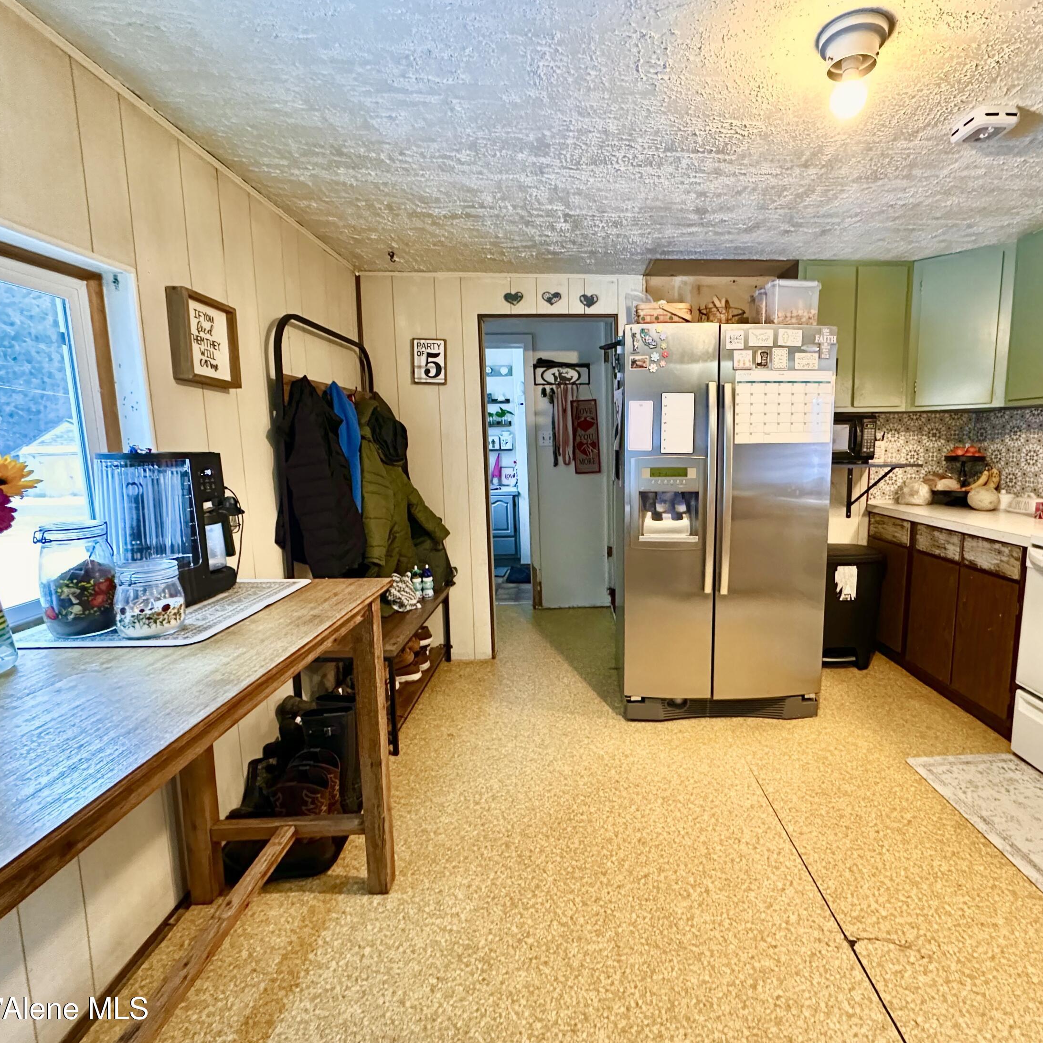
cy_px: 521
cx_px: 605
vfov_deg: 84.0
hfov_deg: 83.3
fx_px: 580
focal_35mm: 17
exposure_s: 1/60
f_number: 2.2
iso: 640
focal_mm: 2.22
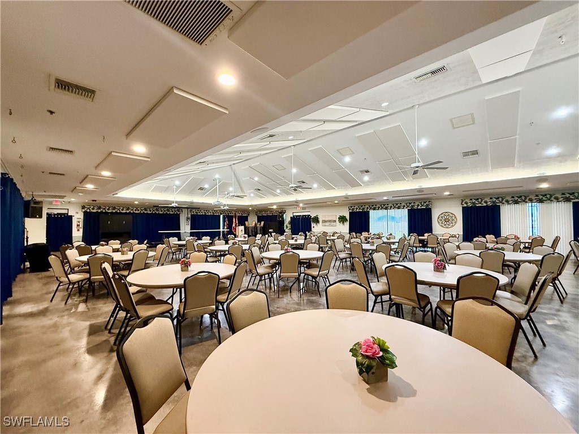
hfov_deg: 102.1
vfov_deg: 85.7
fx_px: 234
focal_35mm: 14
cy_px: 217
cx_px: 290
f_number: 2.2
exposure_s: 1/60
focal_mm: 2.22
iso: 320
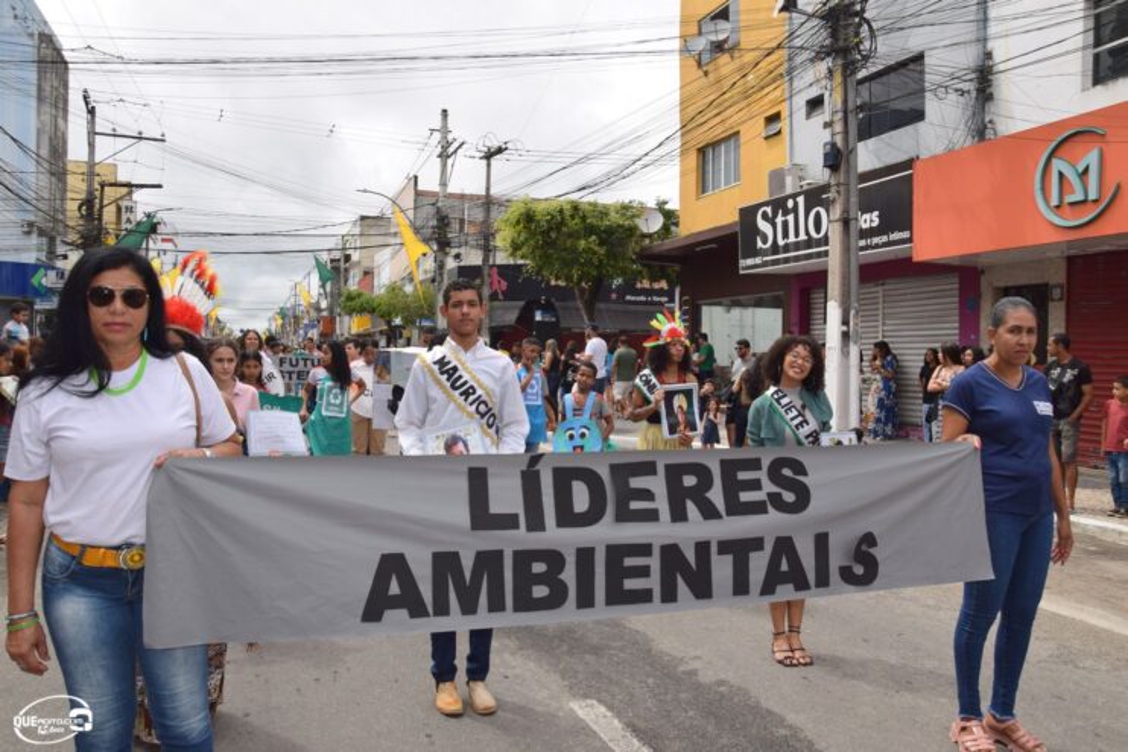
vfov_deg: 47.9
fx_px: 846
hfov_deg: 67.4
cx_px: 564
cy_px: 376
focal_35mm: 27
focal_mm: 18
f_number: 10
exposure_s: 1/200
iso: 100
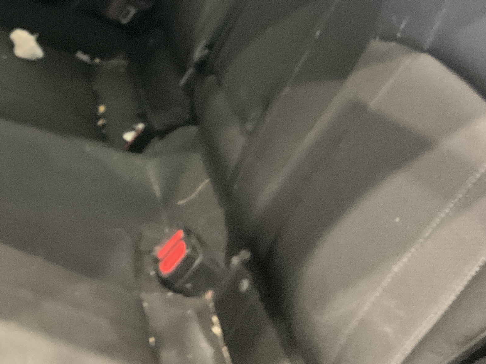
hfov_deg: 25.4
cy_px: 18
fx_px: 1039
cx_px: 32
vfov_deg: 19.4
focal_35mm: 74
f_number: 1.8
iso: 640
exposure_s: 1/30
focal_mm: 3
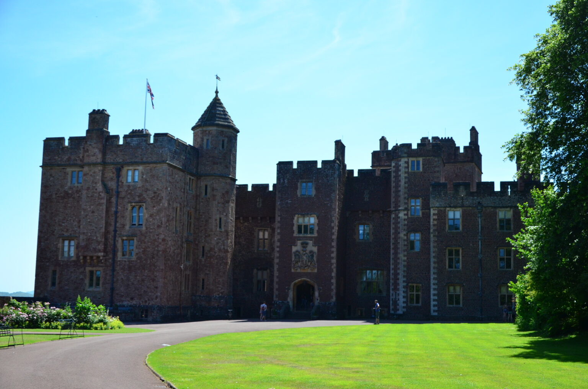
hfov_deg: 43.7
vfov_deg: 29.7
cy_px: 194
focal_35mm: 45
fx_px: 733
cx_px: 294
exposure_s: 1/4000
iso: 1000
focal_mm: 30
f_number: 4.5
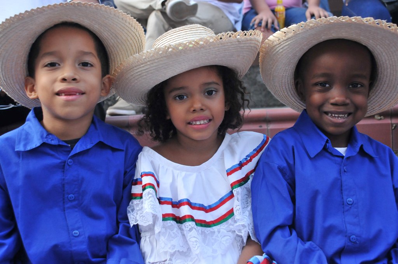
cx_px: 199
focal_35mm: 52
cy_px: 132
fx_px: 580
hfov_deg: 37.9
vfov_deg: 25.7
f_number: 5.6
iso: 1000
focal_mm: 35
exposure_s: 1/100
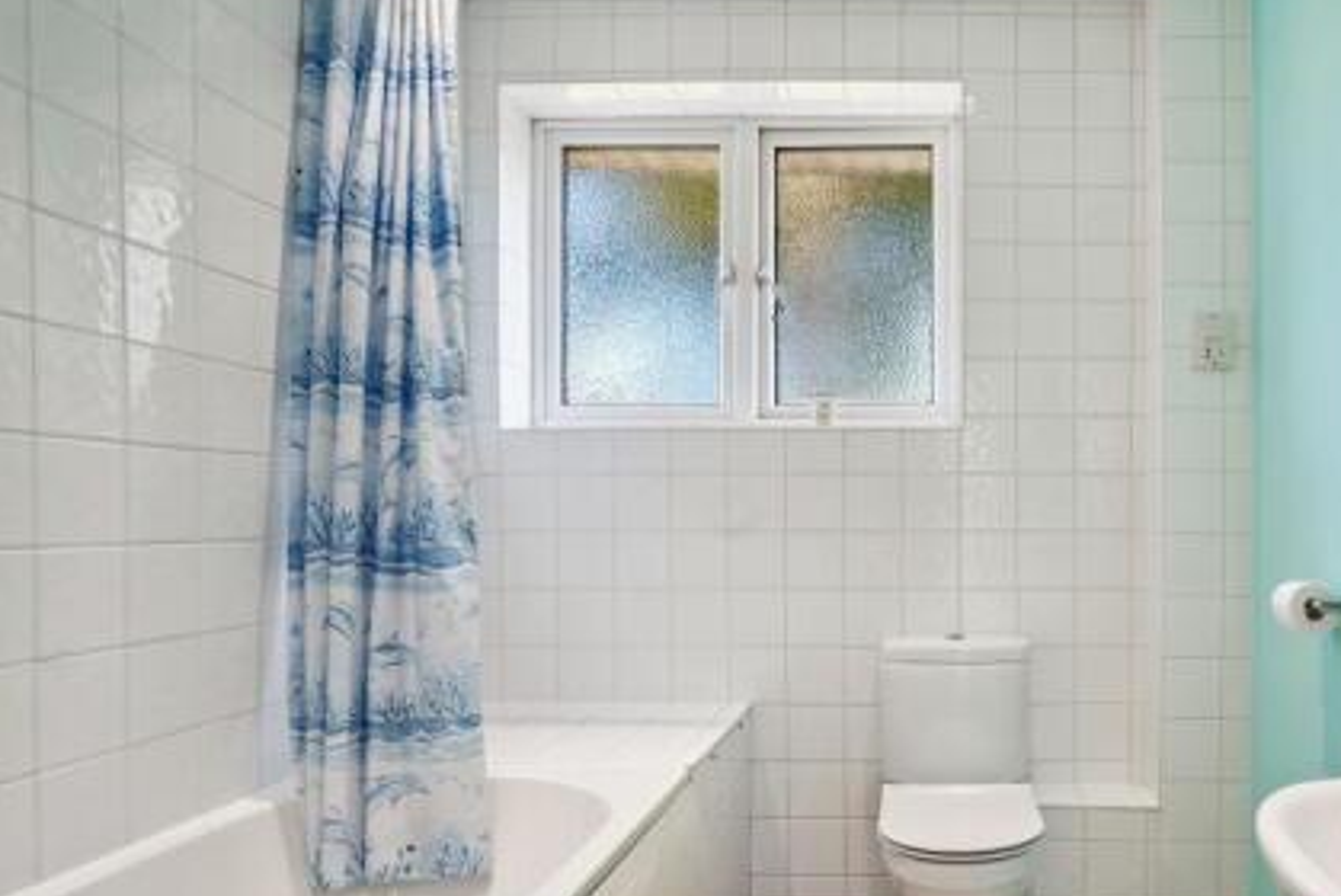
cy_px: 562
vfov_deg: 50.8
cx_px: 943
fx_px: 932
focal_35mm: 25
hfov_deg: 68.5
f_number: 4
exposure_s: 1/100
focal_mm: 16
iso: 320
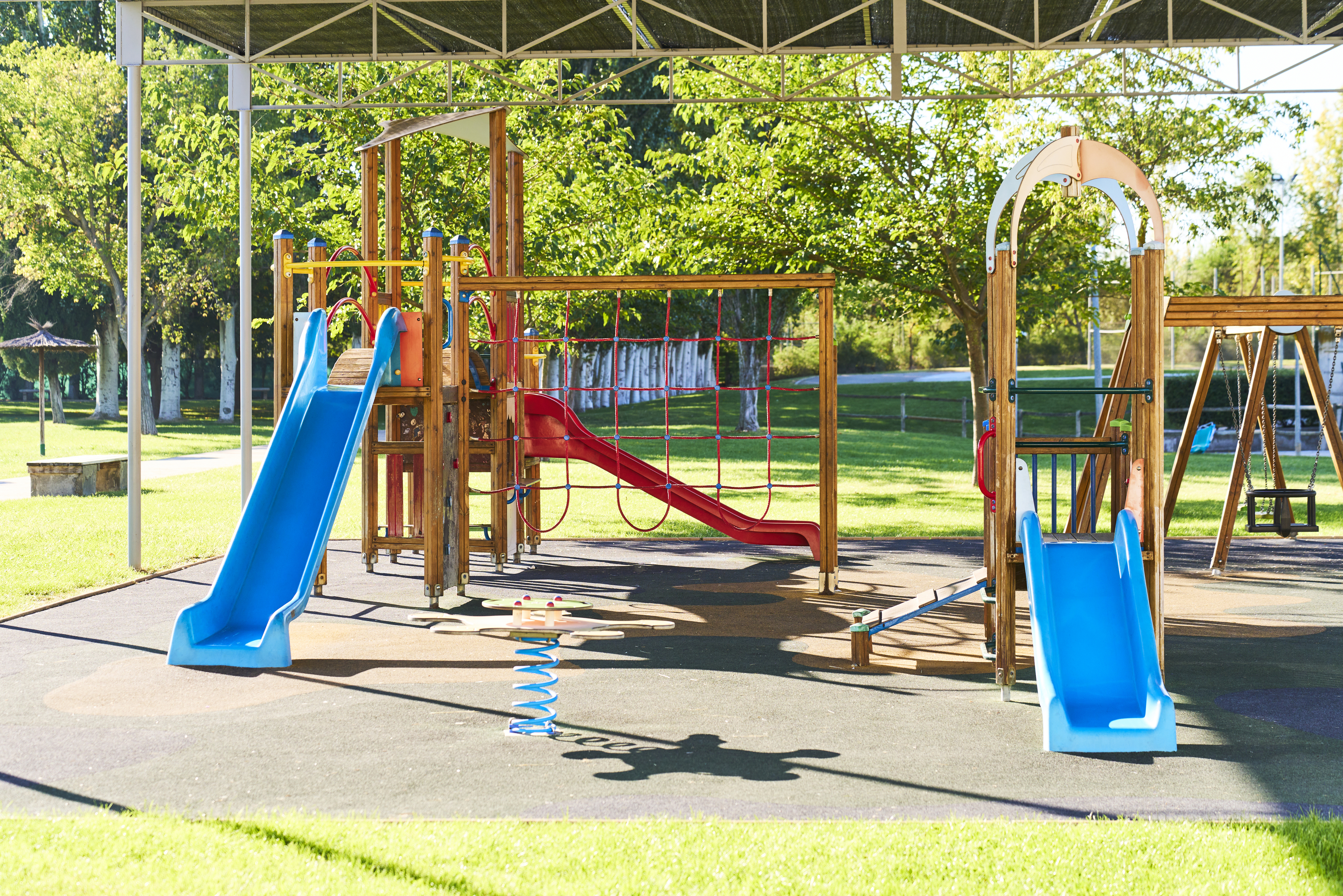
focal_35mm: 70
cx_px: 672
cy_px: 448
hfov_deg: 28.8
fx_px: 2611
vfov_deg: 19.5
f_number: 4.5
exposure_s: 1/640
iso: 250
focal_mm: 70
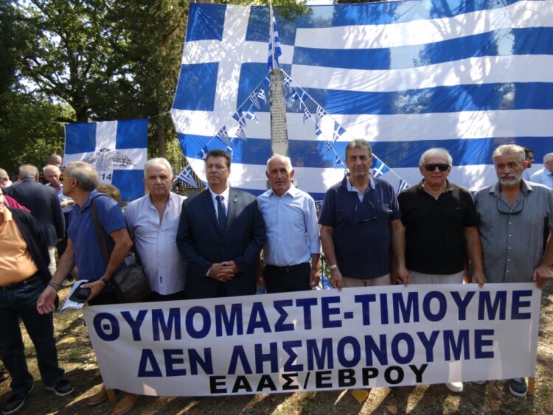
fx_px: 320
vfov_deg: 66.0
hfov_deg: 81.7
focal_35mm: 20
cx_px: 276
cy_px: 208
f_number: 2.8
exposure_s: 1/320
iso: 80
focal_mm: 3.6
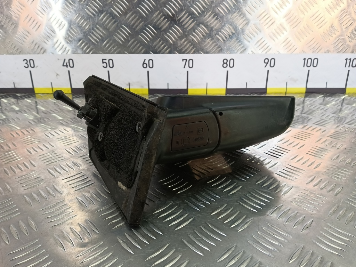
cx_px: 178
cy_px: 134
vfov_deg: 58.9
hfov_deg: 73.9
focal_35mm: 23
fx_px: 237
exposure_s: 1/100
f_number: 1.6
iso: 143
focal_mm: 4.11
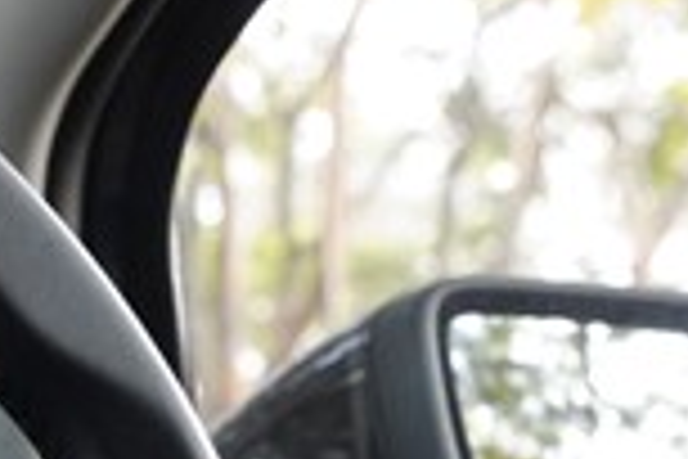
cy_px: 580
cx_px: -373
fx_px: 3593
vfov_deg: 7.2
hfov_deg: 10.5
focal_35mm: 188
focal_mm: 48
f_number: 8
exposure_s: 1/80
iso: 5000
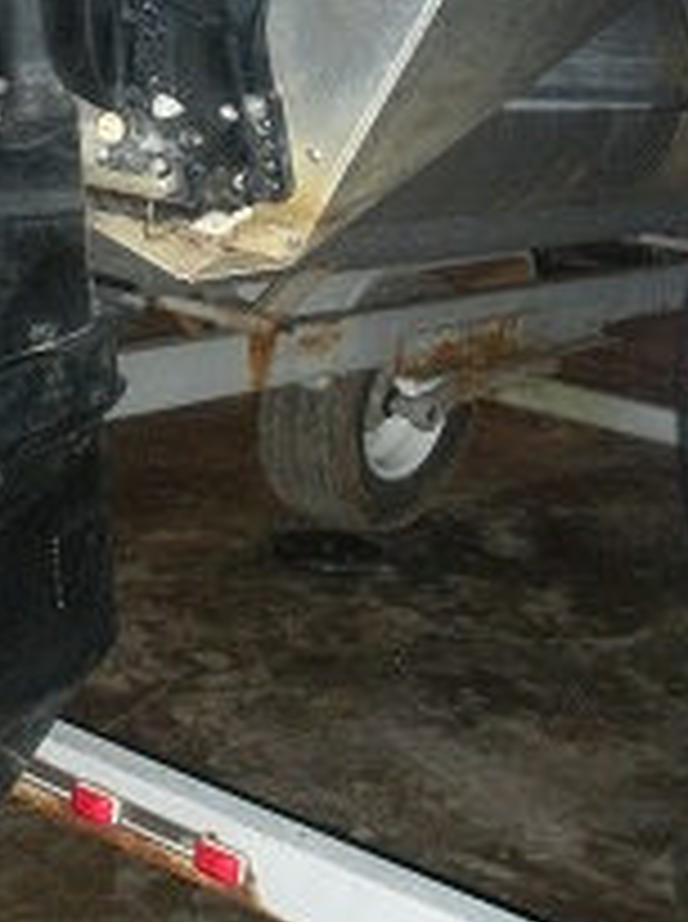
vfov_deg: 24.9
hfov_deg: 18.4
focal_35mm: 78
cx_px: 0
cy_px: 265
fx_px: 2074
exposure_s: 1/60
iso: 588
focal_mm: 6.3
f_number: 3.5
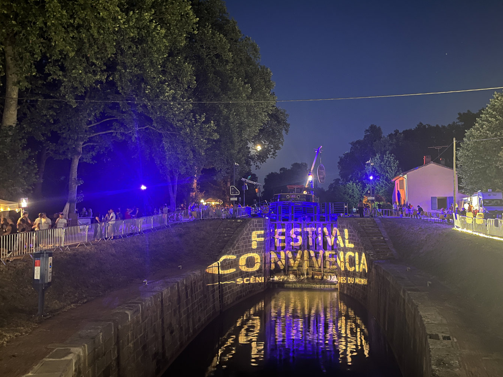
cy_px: 179
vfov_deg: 48.2
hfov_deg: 61.5
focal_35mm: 29
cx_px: 278
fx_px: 421
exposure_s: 1/9
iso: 1000
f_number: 1.6
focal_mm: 5.1
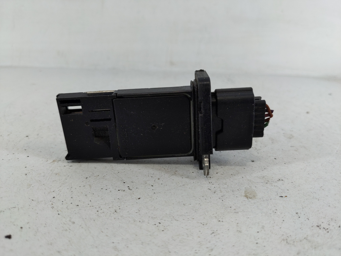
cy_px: 128
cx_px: 170
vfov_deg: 54.9
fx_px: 246
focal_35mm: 25
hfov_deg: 69.4
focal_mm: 4.38
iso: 58
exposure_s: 1/123
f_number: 1.73
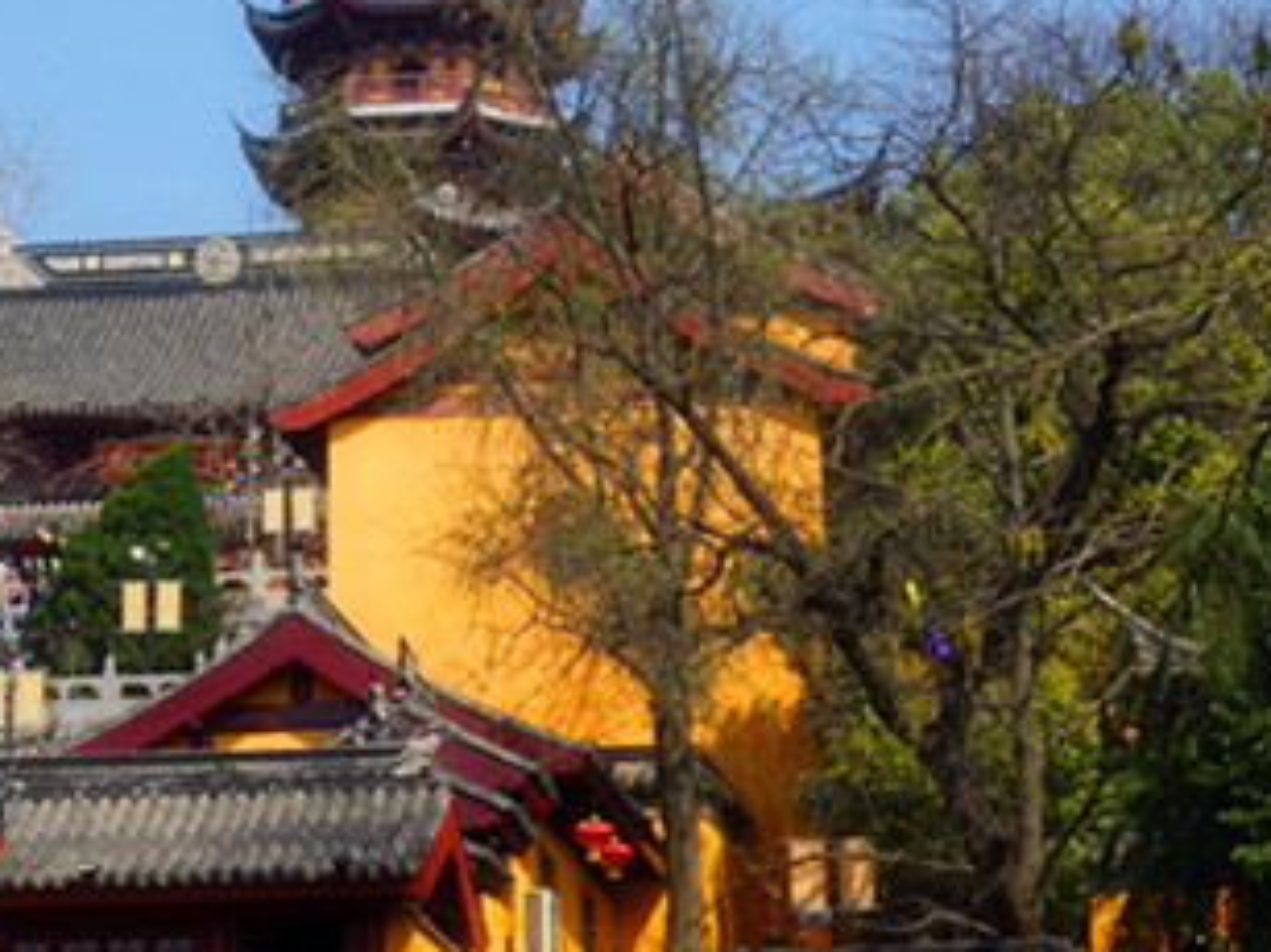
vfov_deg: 11.5
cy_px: 118
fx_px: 4706
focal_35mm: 128
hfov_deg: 15.3
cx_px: 261
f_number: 13
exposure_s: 1/160
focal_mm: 35
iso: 100
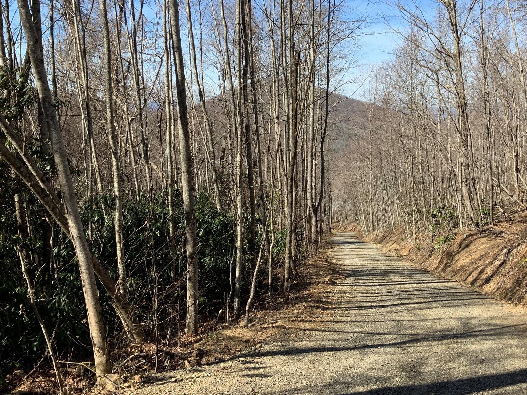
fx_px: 578
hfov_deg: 48.7
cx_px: 314
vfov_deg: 37.7
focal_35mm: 38
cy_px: 180
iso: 16
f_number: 1.8
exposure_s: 1/1035
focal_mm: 3
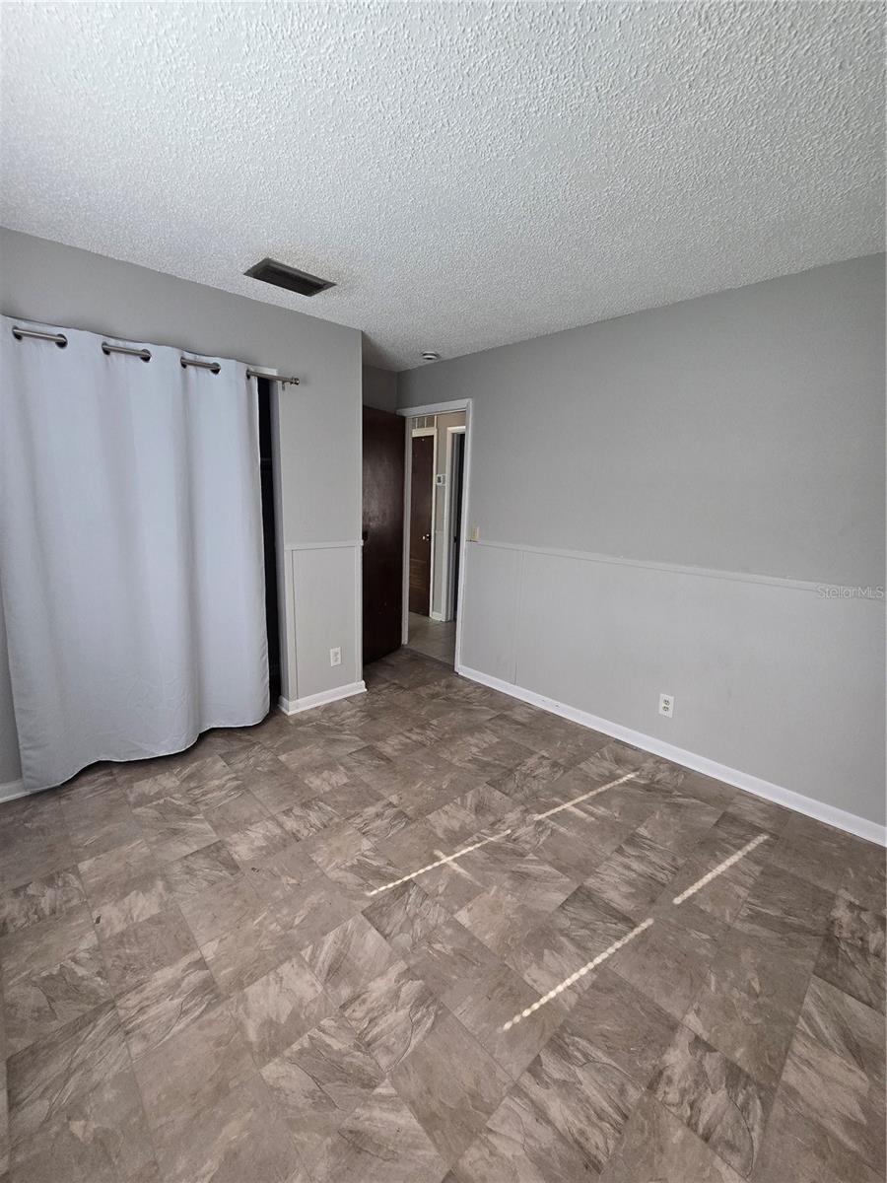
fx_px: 444
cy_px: 592
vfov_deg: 106.2
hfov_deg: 89.9
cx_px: 444
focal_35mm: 13
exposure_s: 1/359
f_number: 2.2
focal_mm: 2.2
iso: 250
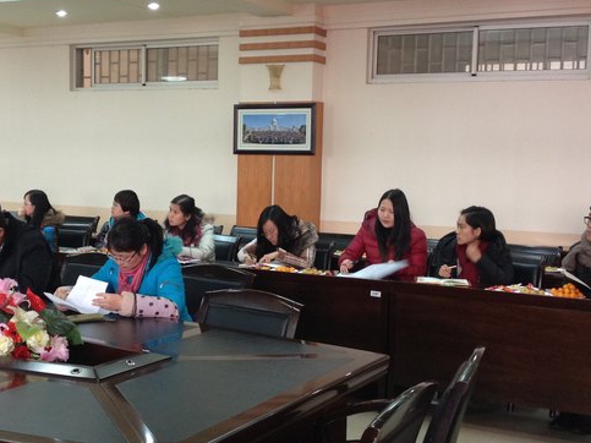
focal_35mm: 58
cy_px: 240
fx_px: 990
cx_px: 228
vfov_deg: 25.2
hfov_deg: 33.1
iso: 125
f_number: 2.4
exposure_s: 1/20
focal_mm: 4.28
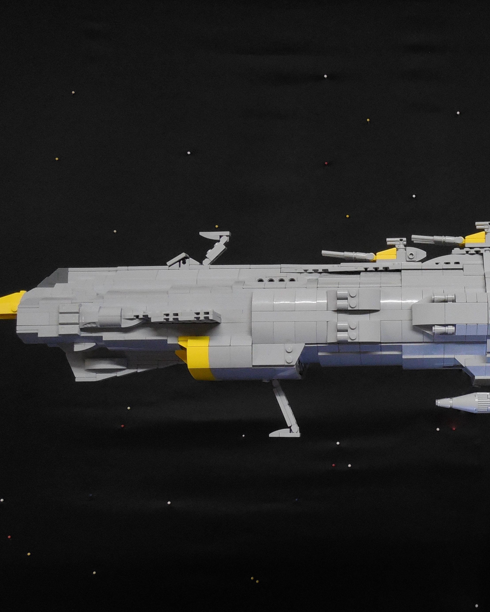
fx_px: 906
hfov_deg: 29.0
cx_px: 440
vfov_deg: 37.3
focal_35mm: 50
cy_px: 291
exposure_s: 1/13
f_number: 3.6
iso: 400
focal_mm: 5.6
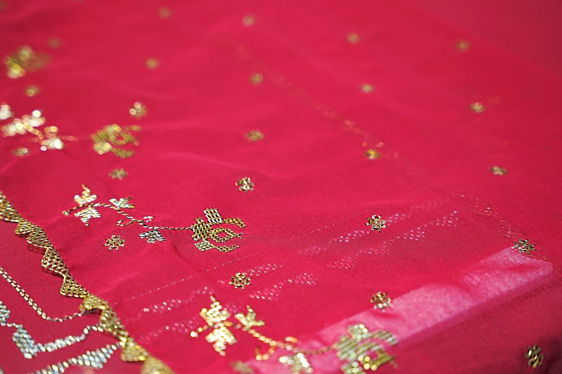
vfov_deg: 19.4
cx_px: 281
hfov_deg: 28.9
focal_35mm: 70
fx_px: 1092
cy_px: 187
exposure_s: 1/160
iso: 1000
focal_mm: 70
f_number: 3.5
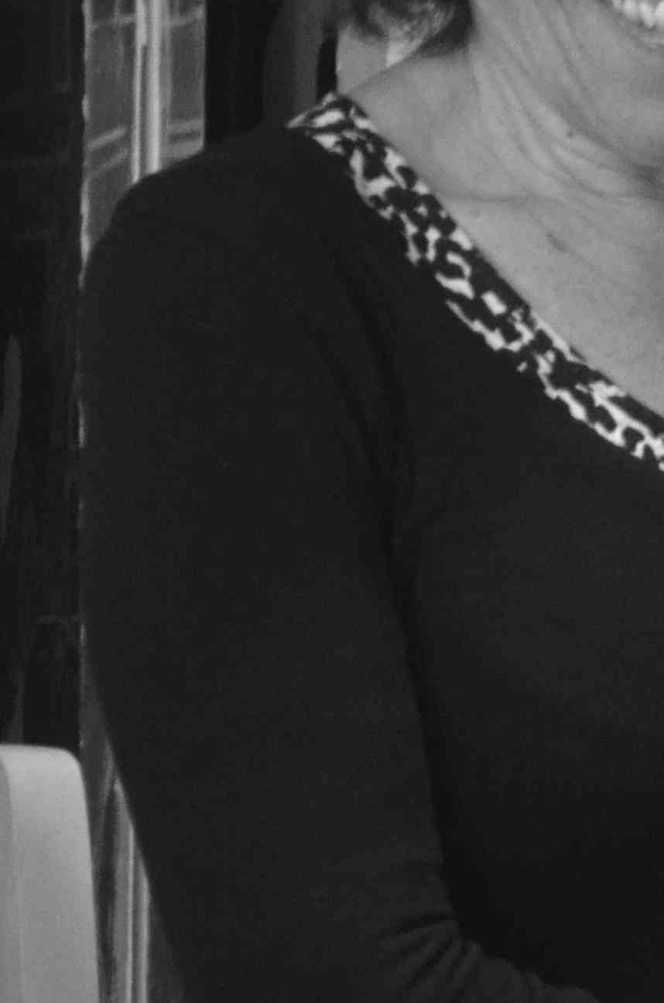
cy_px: 990
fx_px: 8721
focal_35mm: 314
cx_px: 991
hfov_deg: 4.3
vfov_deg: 6.6
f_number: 5.6
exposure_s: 1/30
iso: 2200
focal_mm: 55
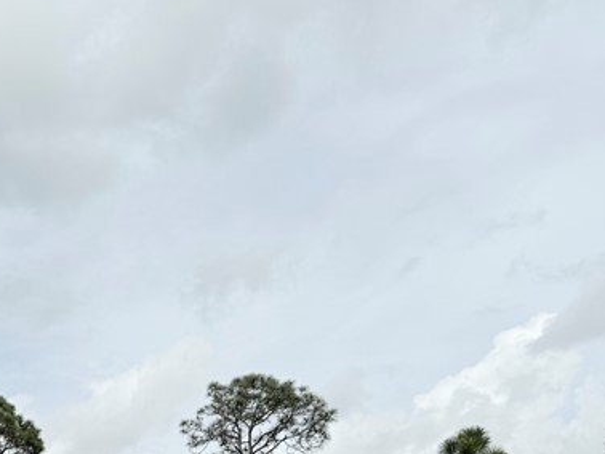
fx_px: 1137
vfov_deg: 20.9
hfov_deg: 26.4
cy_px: 563
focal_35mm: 65
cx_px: -126
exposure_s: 1/10309
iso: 80
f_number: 1.78
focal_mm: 6.76
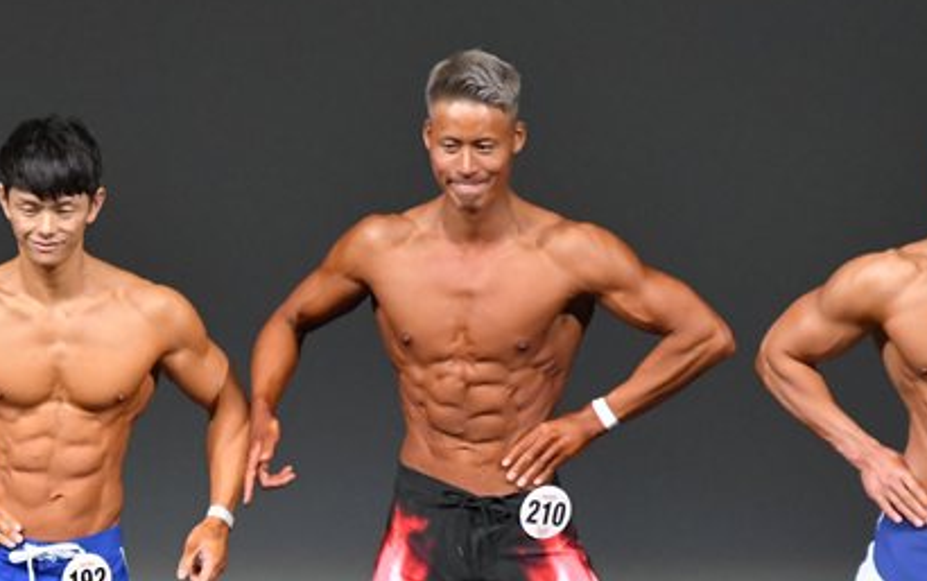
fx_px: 15322
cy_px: 552
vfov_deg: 2.2
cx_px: 128
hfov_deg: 3.5
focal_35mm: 606
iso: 4000
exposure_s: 1/400
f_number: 5.6
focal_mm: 210
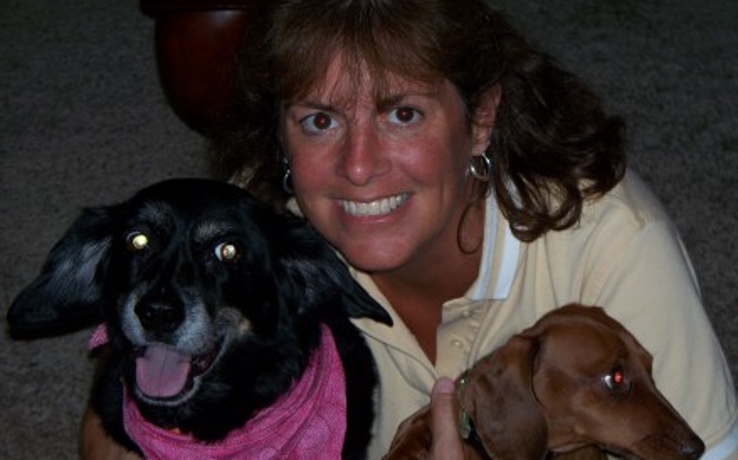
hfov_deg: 18.3
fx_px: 2292
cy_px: 199
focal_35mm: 114
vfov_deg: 11.5
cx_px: 368
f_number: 3.8
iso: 64
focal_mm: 22.05
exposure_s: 1/100
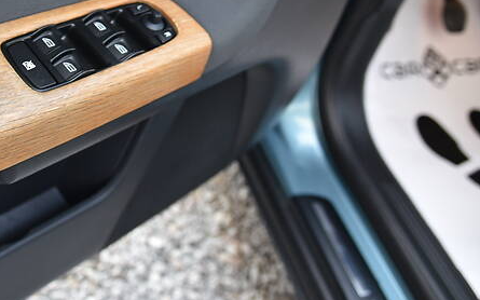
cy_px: 58
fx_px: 576
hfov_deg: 42.8
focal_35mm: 44
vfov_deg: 28.5
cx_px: 84
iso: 400
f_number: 4
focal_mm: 24
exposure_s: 1/60
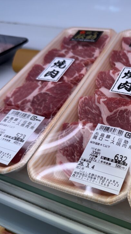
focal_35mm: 35
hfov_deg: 31.3
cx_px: 129
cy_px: 117
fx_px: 216
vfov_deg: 56.6
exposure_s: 1/335
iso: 80
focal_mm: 6.76
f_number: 1.78
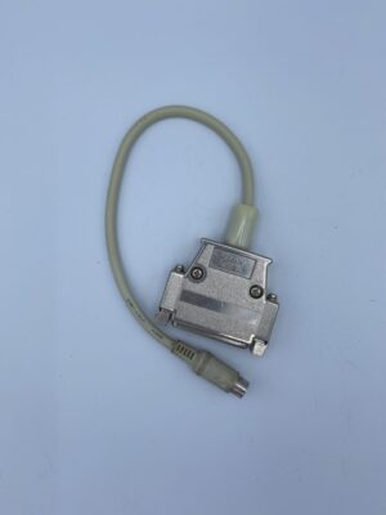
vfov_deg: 67.3
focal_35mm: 26
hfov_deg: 53.1
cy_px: 258
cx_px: 193
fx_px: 387
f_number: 1.8
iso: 32
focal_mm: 4.25
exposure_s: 1/1866
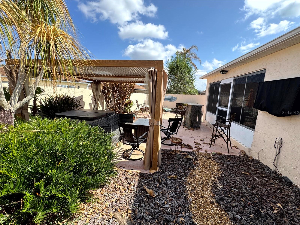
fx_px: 121
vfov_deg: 85.7
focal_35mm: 14
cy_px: 112
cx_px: 150
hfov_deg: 102.1
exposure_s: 1/1048
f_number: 2.2
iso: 40
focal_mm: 2.22
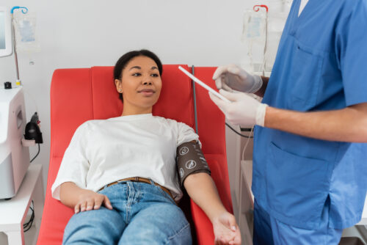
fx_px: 510
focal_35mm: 50
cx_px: 184
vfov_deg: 27.0
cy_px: 122
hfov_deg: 39.6
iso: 250
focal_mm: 50
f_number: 3.5
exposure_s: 1/160
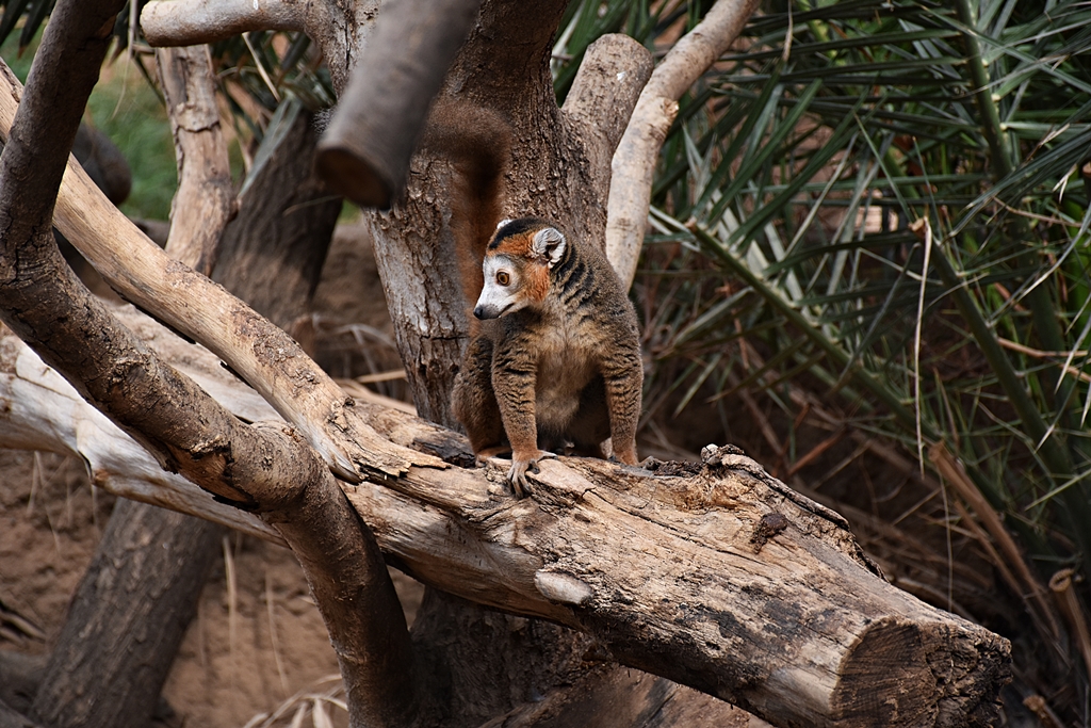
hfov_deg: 11.8
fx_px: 5274
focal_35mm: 174
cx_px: 546
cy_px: 364
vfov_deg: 7.9
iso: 400
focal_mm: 116
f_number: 5.6
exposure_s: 1/250
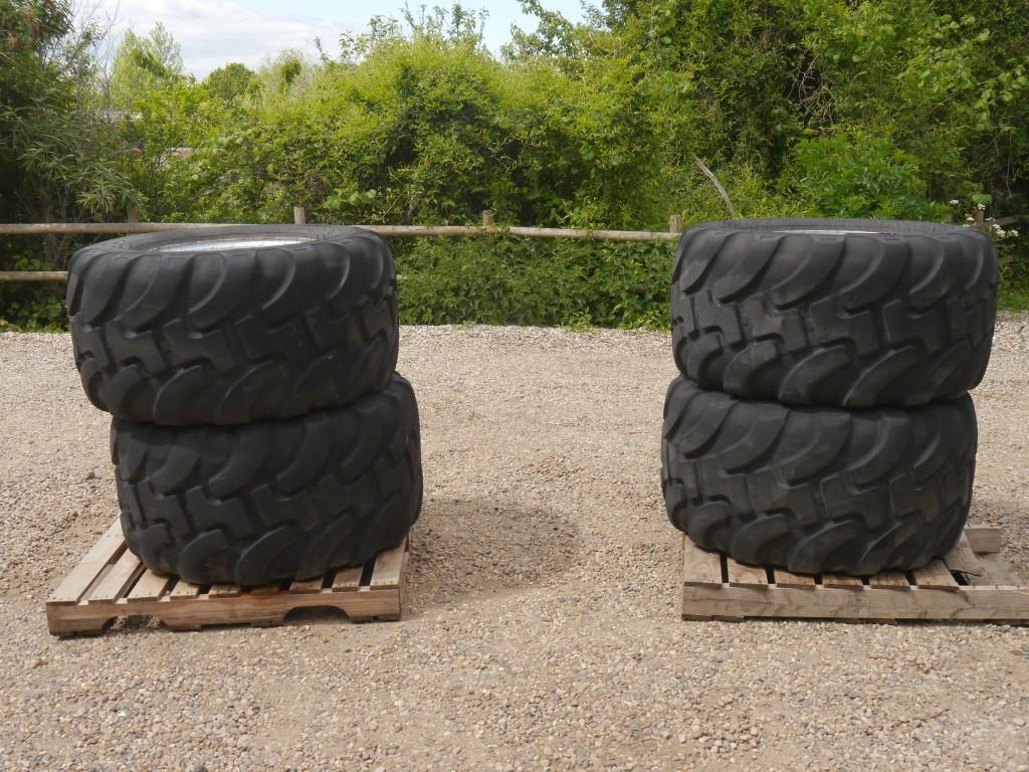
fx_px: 1070
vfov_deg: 39.7
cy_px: 386
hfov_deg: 51.4
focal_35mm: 36
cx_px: 514
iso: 160
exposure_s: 1/250
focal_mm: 18
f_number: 7.1
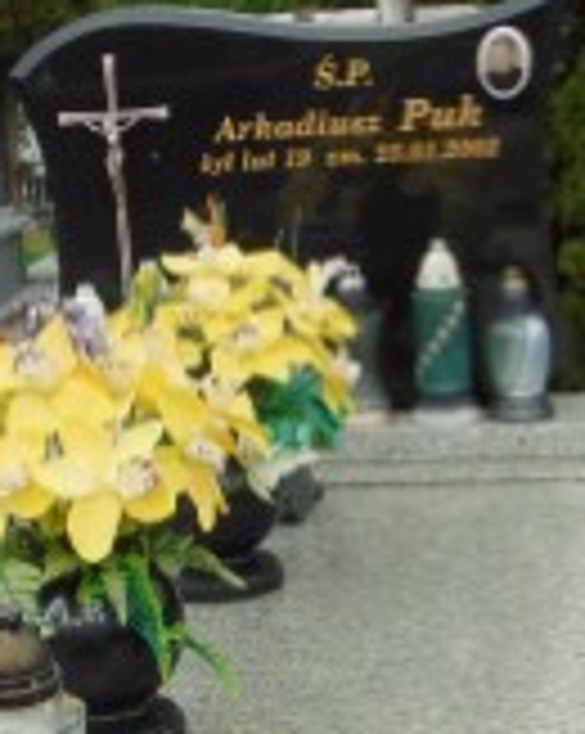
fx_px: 2082
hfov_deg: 16.0
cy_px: 482
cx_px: 225
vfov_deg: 19.9
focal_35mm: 96
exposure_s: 1/1000
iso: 80
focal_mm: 4.5
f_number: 3
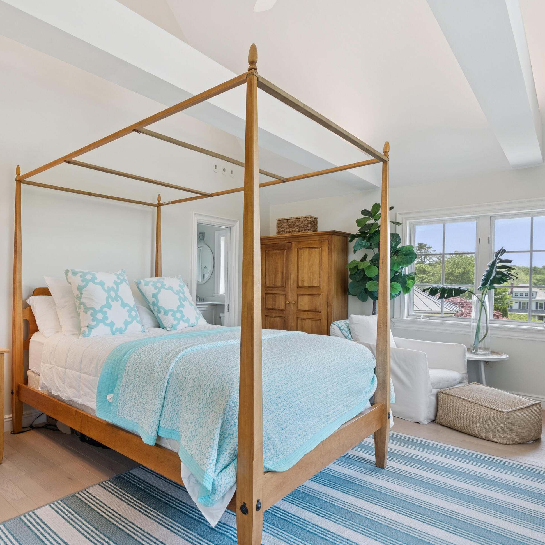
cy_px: 269
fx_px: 374
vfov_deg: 72.1
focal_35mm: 21
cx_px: 135
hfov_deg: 67.5
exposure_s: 1/40
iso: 320
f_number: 7.1
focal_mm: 16
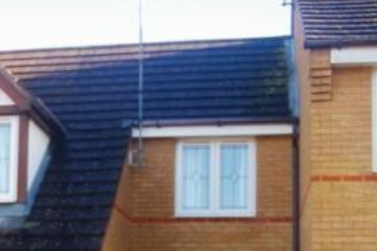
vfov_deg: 15.5
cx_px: 53
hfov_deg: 23.2
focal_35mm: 86
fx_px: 900
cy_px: 265
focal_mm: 24
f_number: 4.5
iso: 200
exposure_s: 1/180
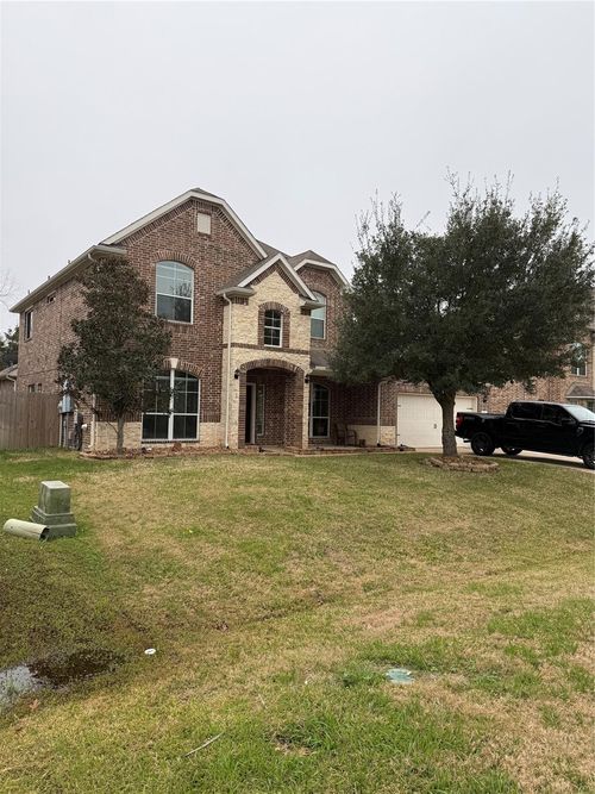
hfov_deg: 56.8
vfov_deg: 71.6
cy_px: 397
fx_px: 550
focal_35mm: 24
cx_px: 298
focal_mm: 6.76
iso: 80
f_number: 1.78
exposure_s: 1/521
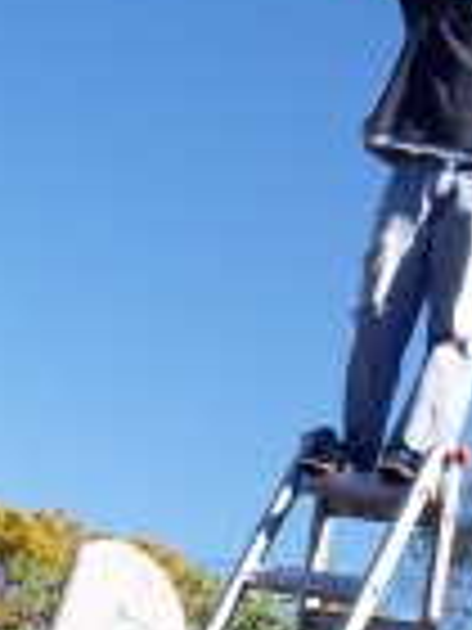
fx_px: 1927
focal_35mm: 106
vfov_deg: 18.5
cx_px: 355
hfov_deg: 13.9
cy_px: 400
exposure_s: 1/350
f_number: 5.6
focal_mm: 5.6
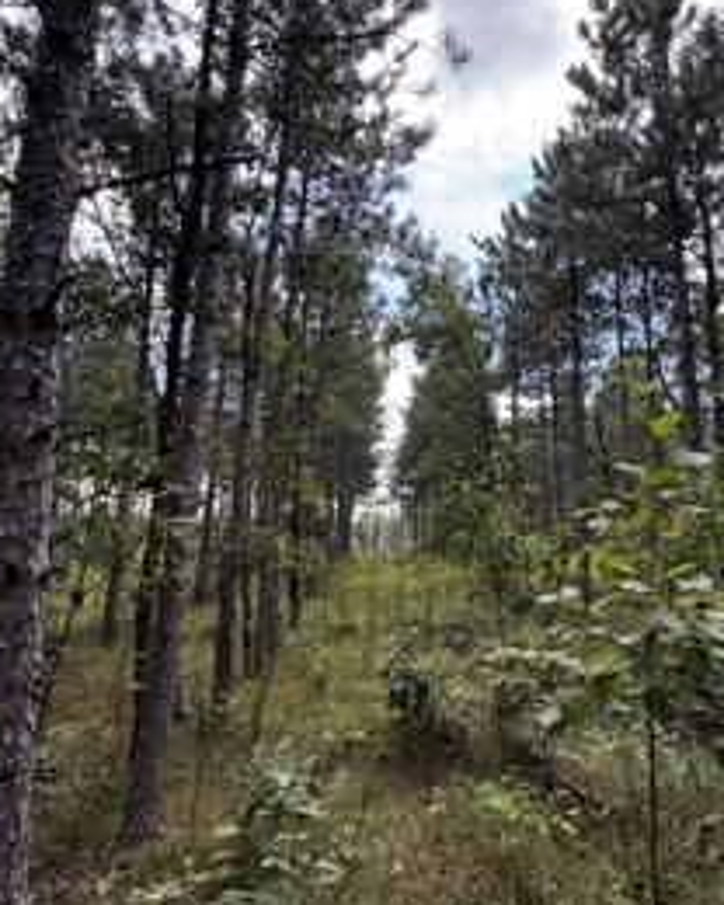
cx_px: 473
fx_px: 562
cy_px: 446
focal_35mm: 21
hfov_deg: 64.1
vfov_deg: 77.6
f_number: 2.2
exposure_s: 1/134
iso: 40
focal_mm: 2.22
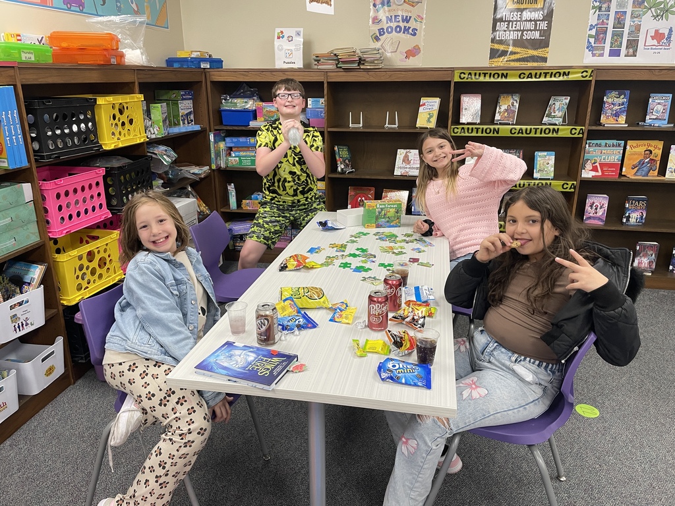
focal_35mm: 26
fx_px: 507
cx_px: 338
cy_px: 253
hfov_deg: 67.3
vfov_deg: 53.1
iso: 125
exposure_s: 1/97
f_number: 1.6
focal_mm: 4.2
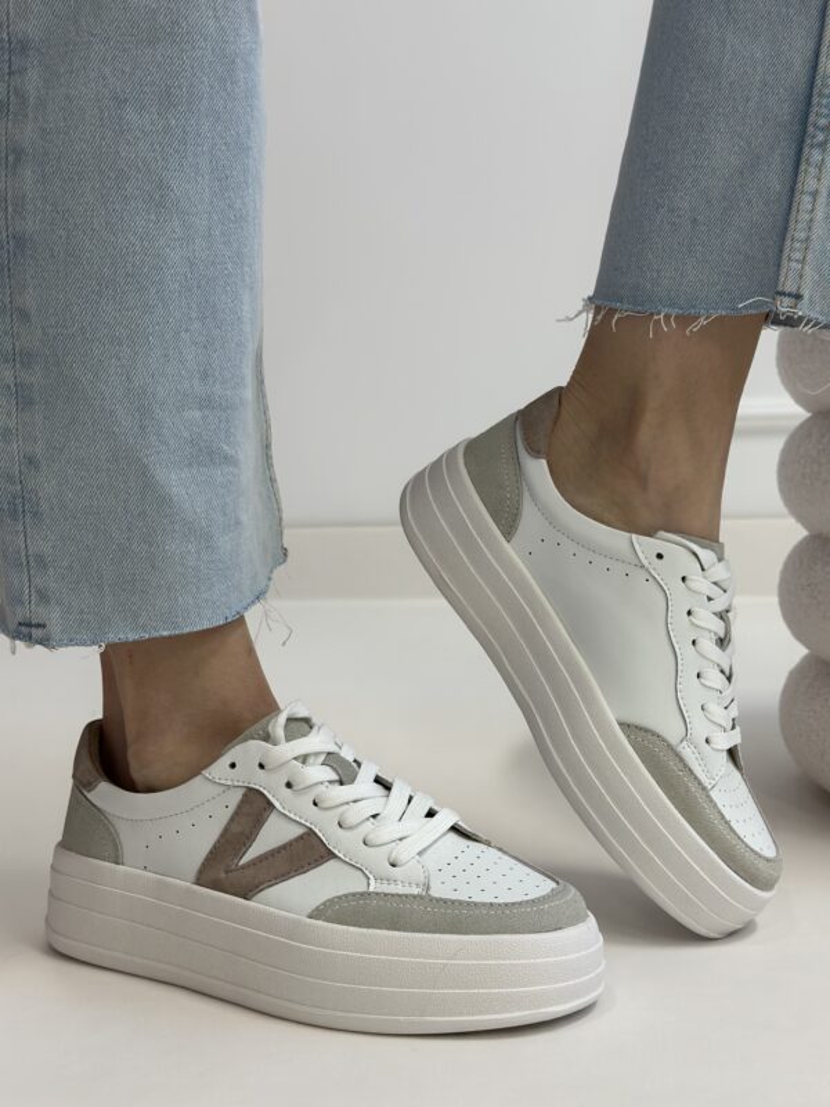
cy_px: 554
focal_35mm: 48
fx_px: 1535
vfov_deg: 39.7
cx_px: 415
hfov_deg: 30.3
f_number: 1.78
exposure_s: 1/100
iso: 80
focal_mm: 6.86
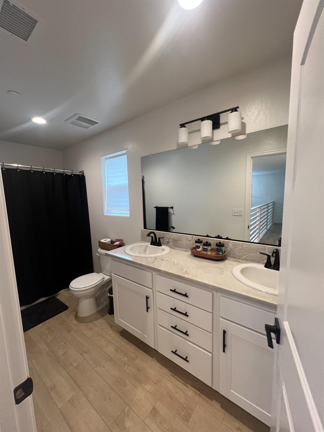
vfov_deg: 106.2
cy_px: 216
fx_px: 162
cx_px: 162
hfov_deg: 89.9
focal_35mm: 13
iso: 250
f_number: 1.8
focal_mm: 1.57
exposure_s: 1/120
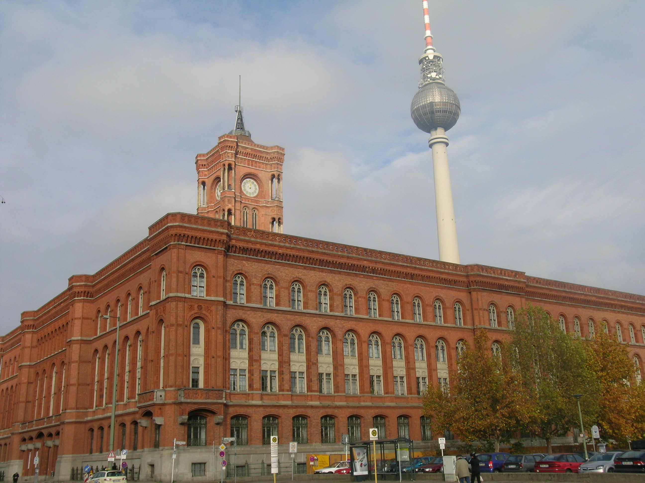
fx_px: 727
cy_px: 242
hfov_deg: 47.9
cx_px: 322
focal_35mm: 39
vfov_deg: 36.8
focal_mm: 8
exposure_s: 1/193
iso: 50
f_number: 7
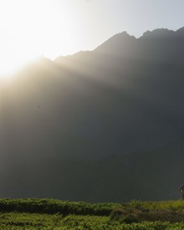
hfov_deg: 18.5
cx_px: 64
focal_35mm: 83
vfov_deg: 23.0
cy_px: 116
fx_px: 565
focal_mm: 58
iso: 200
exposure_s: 1/640
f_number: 9
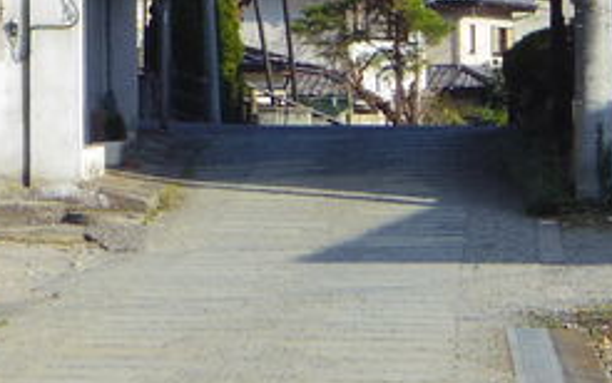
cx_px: -194
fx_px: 3454
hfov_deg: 9.9
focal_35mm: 207
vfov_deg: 6.3
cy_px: -90
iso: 125
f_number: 3.2
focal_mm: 8.5
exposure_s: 1/1000
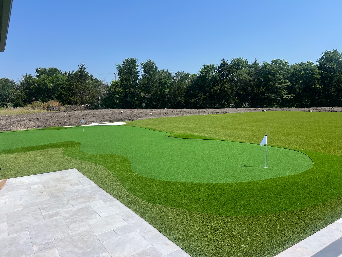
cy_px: 128
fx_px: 257
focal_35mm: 26
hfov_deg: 67.3
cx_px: 171
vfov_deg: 53.1
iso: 50
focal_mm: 5.7
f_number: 1.5
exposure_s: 1/4444
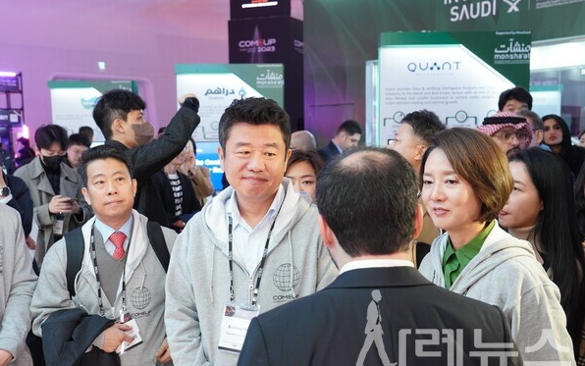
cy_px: 193
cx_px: 292
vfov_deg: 32.0
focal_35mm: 40
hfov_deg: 49.3
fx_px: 638
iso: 640
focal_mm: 26
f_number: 4
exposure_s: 1/30
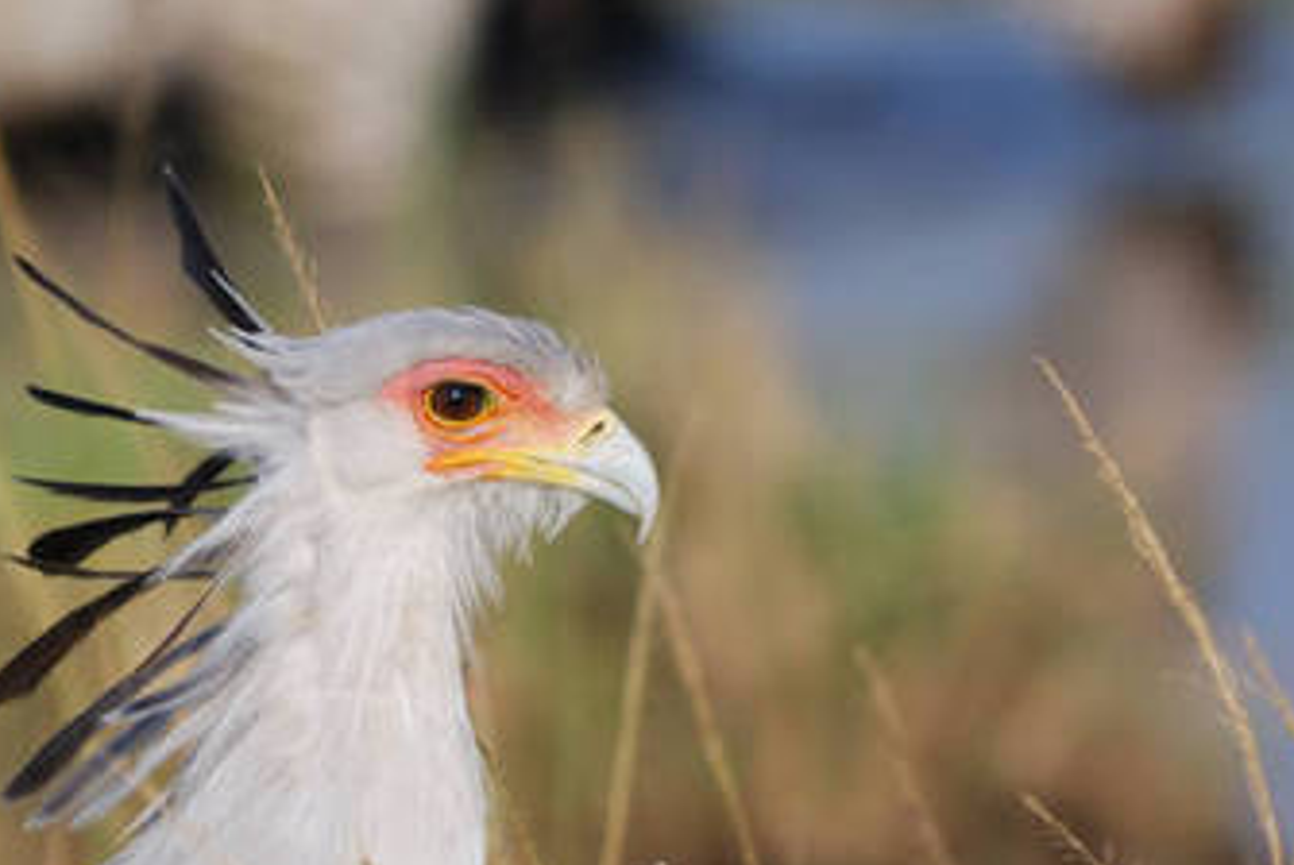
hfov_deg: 1.6
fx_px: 45076
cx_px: 838
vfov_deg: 1.1
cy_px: 336
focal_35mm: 1253
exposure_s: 1/400
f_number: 5.6
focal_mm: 400
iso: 110
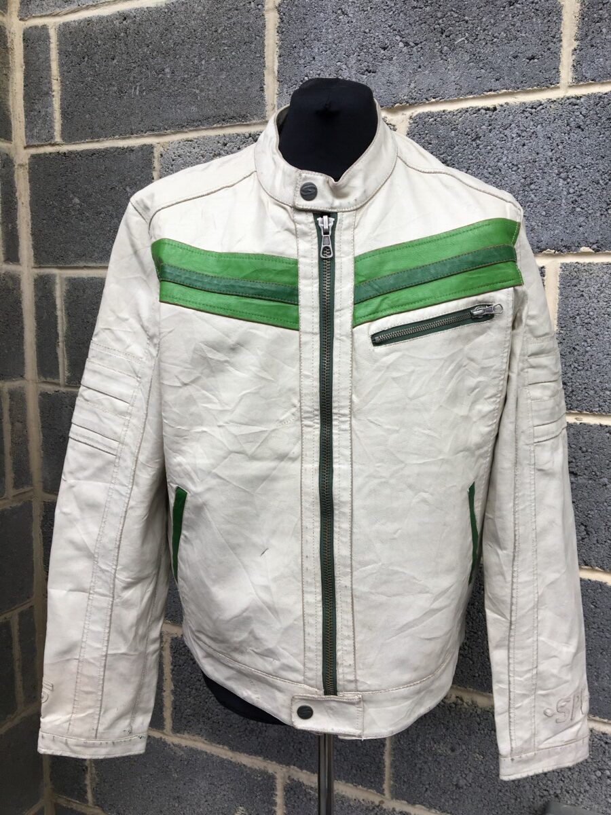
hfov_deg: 48.2
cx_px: 306
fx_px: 682
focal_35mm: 29
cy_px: 408
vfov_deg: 61.7
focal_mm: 4.15
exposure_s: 1/105
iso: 25
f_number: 2.2
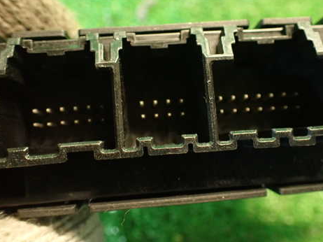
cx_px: 172
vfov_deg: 36.8
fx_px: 364
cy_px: 109
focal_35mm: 39
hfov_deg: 47.9
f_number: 2.3
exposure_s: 1/25
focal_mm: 5.4
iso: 800
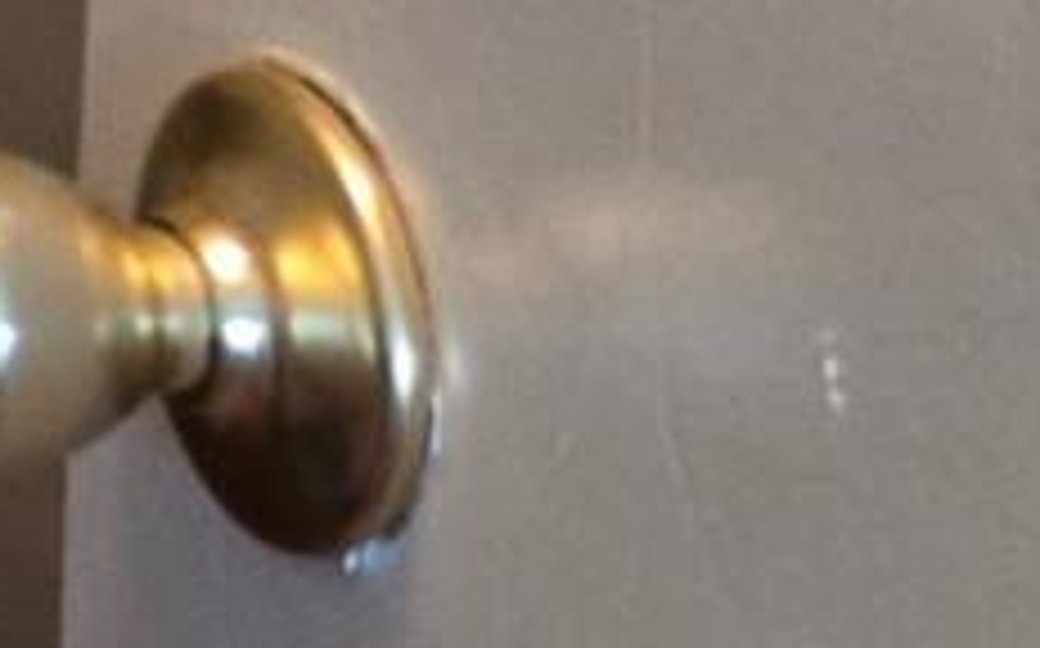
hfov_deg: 9.1
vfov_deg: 6.9
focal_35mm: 169
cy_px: -1404
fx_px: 4787
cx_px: -2404
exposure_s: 1/120
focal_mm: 5.4
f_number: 1.8
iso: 500
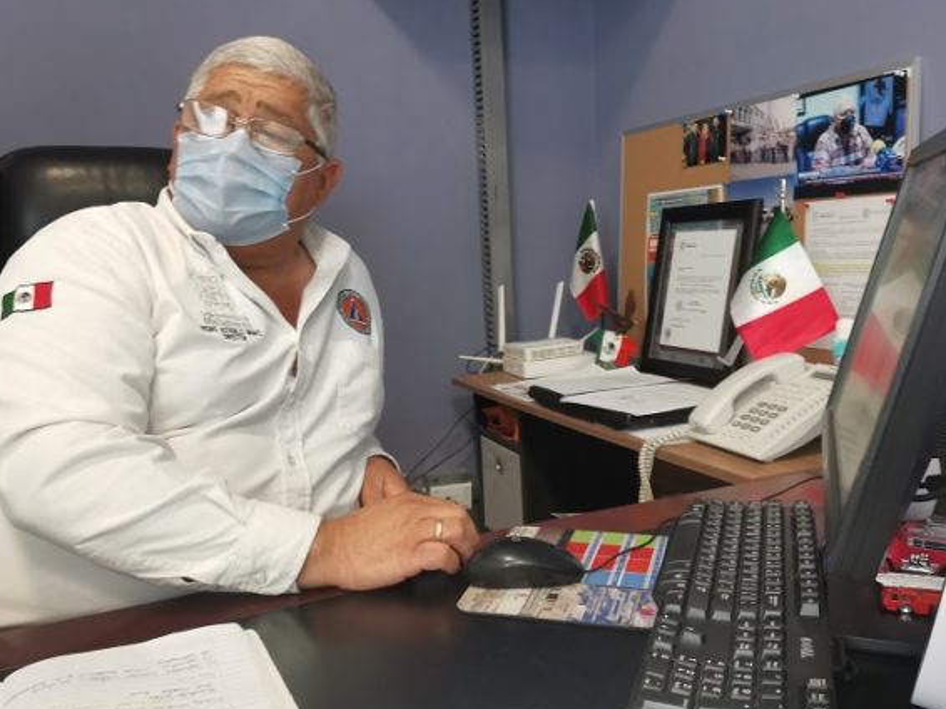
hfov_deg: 56.8
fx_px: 874
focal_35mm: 32
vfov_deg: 44.1
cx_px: 461
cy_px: 324
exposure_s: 1/60
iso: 320
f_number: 1.8
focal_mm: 4.75
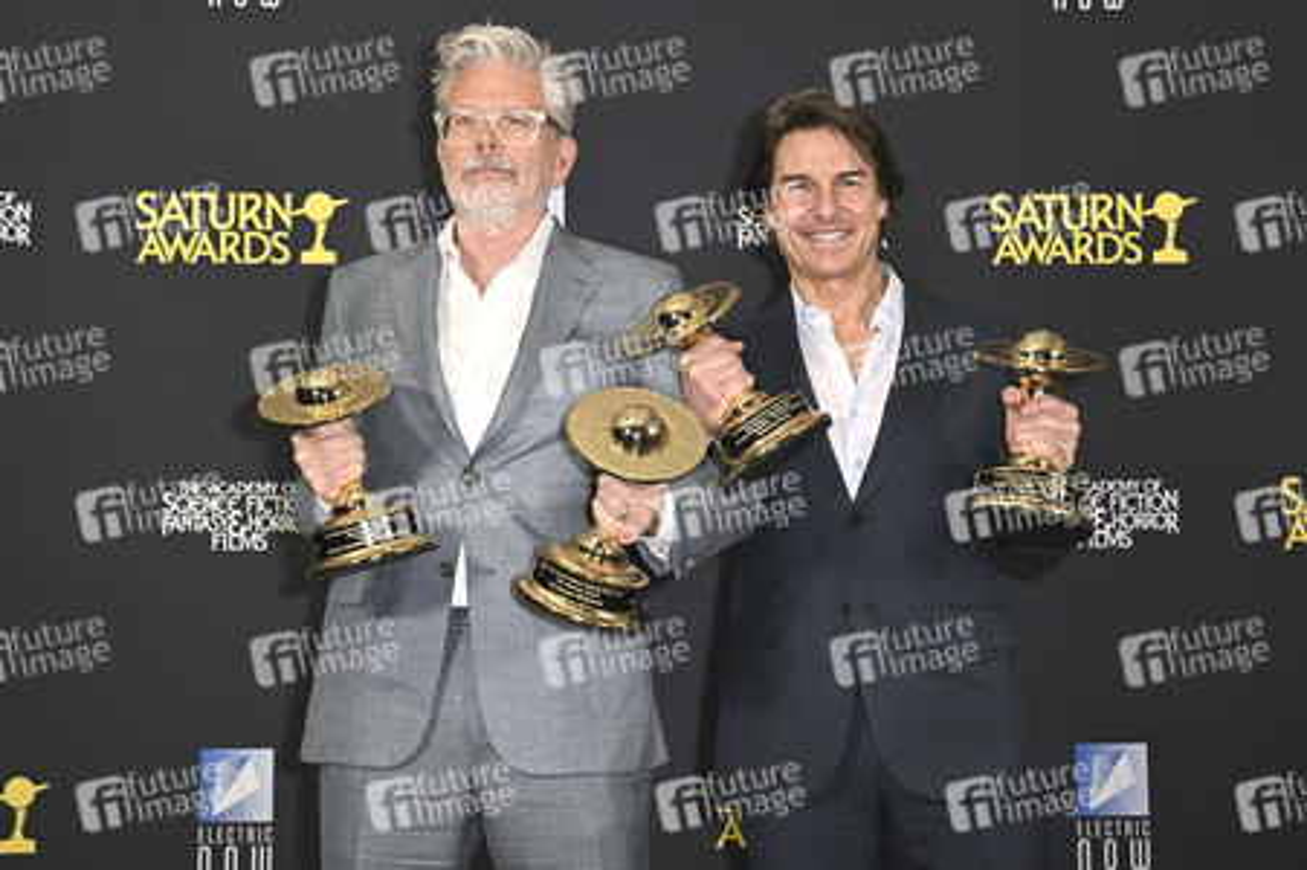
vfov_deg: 25.0
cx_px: 654
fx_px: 1959
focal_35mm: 54
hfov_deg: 36.9
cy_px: 435
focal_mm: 54
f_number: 5.6
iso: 2000
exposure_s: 1/320
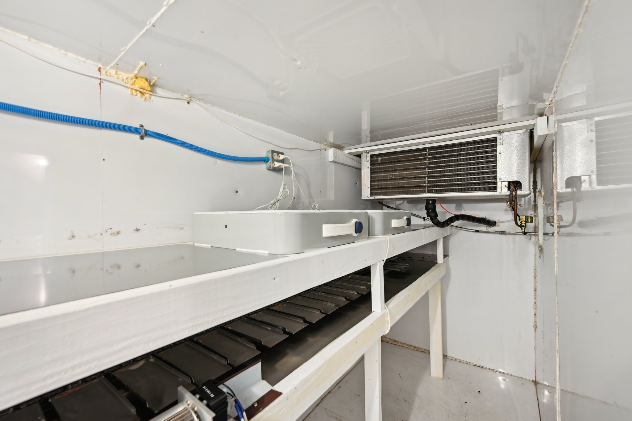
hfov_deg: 104.3
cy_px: 210
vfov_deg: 81.2
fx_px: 246
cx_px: 316
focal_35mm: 14
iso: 400
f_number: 8
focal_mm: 14
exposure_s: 1/2.5
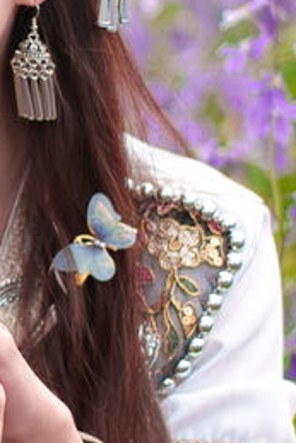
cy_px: 284
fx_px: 4274
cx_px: -428
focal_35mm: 347
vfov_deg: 5.9
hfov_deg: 3.9
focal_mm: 50
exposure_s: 1/800
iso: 100
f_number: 1.4
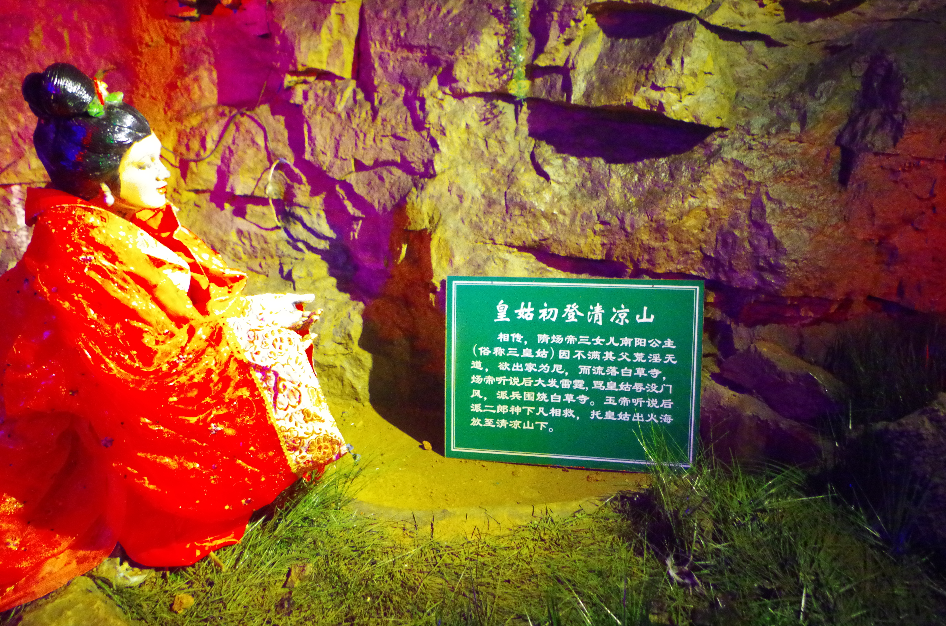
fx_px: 708
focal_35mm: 27
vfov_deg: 47.7
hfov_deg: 67.5
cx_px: 473
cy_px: 313
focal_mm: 18
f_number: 3.5
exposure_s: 1/15
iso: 6400
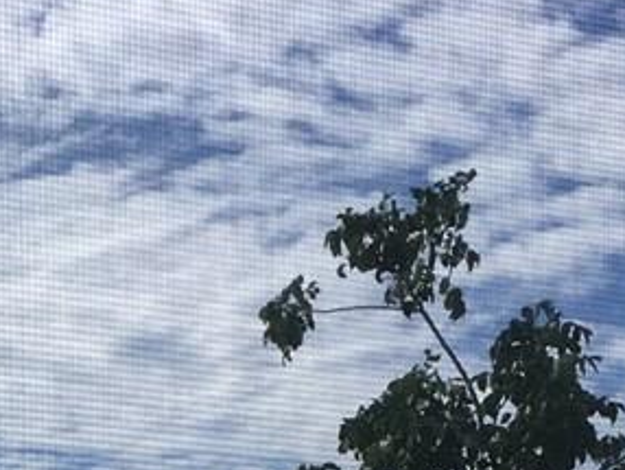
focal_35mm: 162
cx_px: -13
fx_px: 2927
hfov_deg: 12.0
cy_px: 1250
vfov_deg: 8.2
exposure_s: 1/1131
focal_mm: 4.15
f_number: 2.2
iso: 25
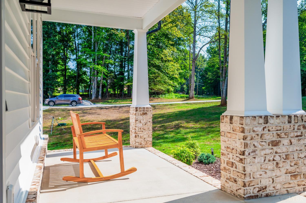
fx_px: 255
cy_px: 102
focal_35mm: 30
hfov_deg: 62.0
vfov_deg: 43.5
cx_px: 153
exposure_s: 1/5000
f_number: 4
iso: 800
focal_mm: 30
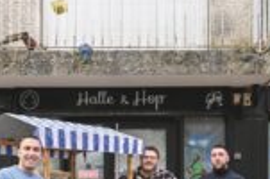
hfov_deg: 30.8
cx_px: 89
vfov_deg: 19.2
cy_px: 234
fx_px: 486
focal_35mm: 65
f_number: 5
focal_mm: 24
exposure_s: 1/250
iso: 640
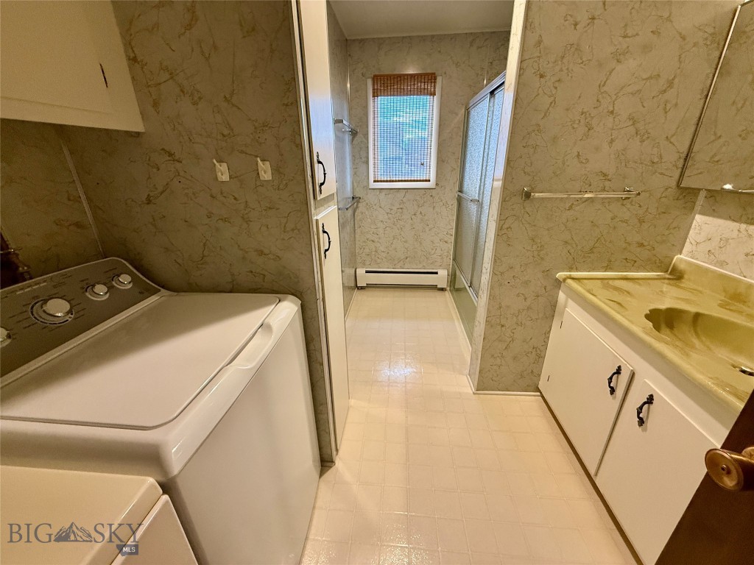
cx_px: 377
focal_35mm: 14
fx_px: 305
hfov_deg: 102.1
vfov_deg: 85.7
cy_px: 282
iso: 320
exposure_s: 1/60
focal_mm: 2.22
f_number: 2.2
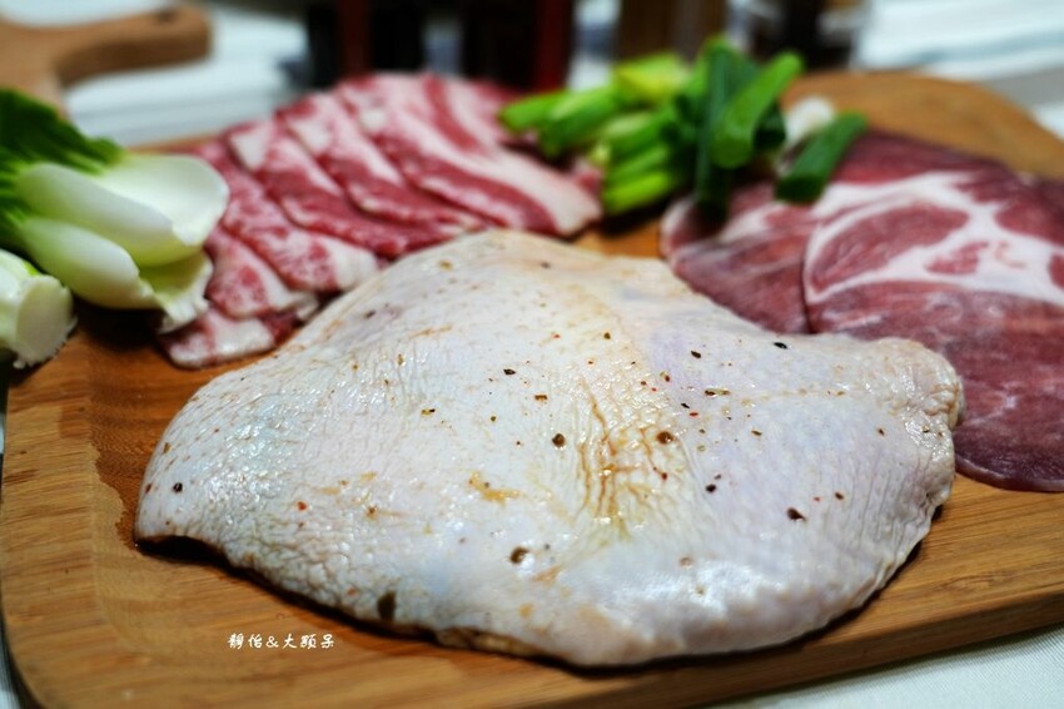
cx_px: 532
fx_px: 1241
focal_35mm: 42
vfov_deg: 31.9
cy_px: 354
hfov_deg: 46.4
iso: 400
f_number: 4
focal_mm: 42
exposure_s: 1/50
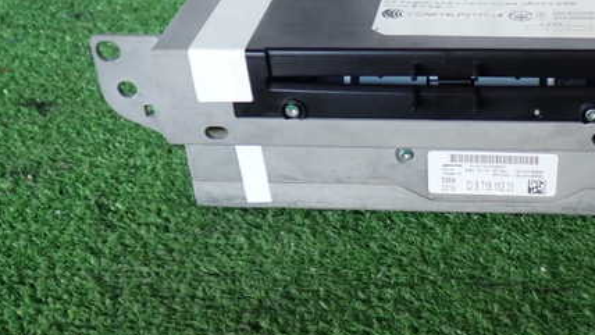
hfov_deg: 37.3
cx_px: 411
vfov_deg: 21.6
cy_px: 78
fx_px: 868
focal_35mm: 55
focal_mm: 6.37
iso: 200
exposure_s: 1/50
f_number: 2.5
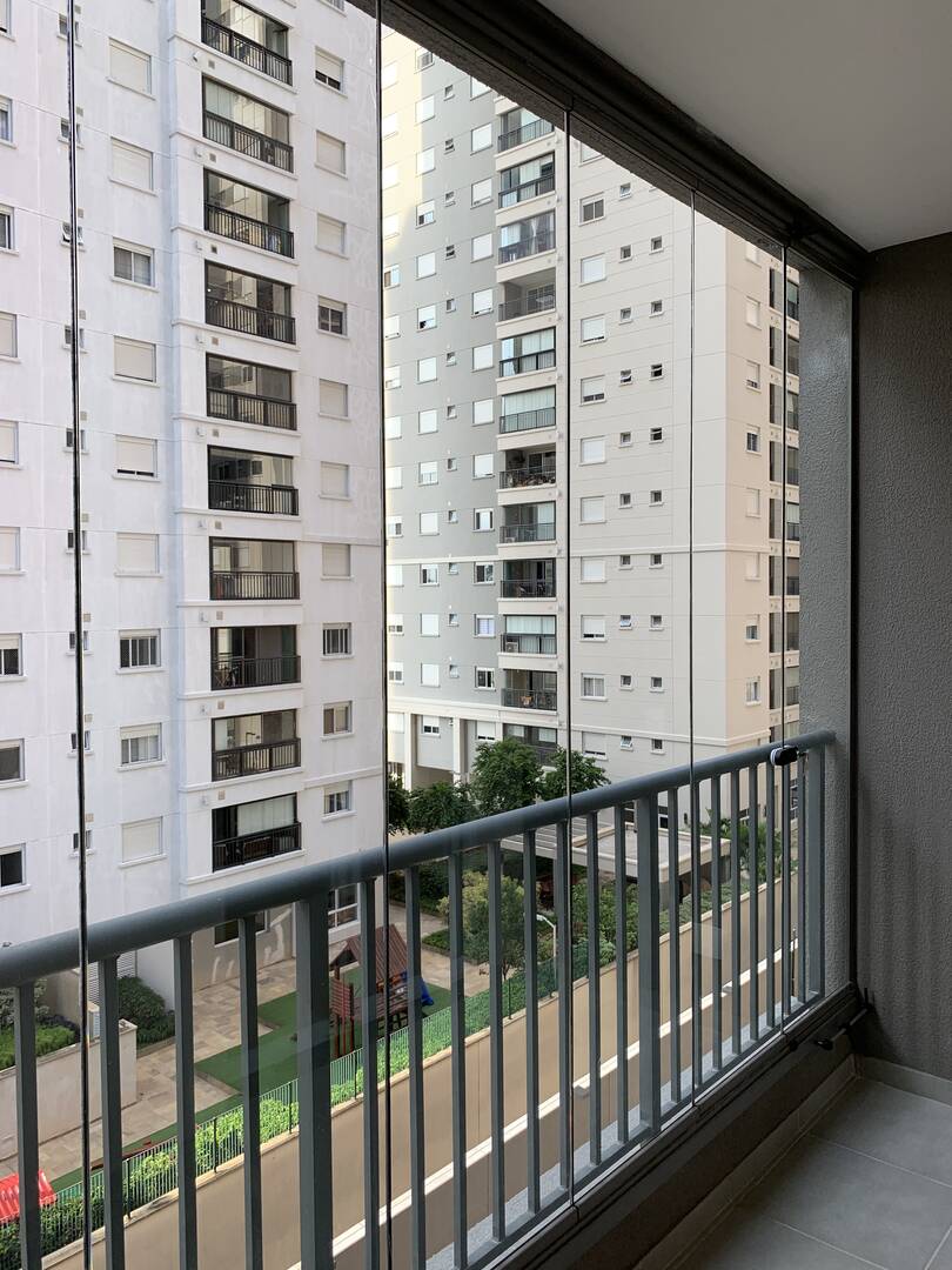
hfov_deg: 53.1
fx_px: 953
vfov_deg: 67.3
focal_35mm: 26
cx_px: 476
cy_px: 635
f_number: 1.8
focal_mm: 4.25
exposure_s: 1/251
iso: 25
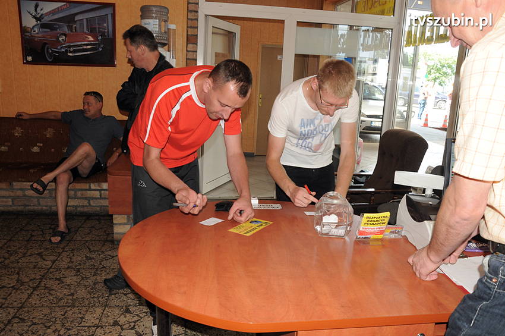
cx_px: 252
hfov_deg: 67.4
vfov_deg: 47.8
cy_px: 168
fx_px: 378
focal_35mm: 27
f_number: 8
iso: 640
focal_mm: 18
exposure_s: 1/60
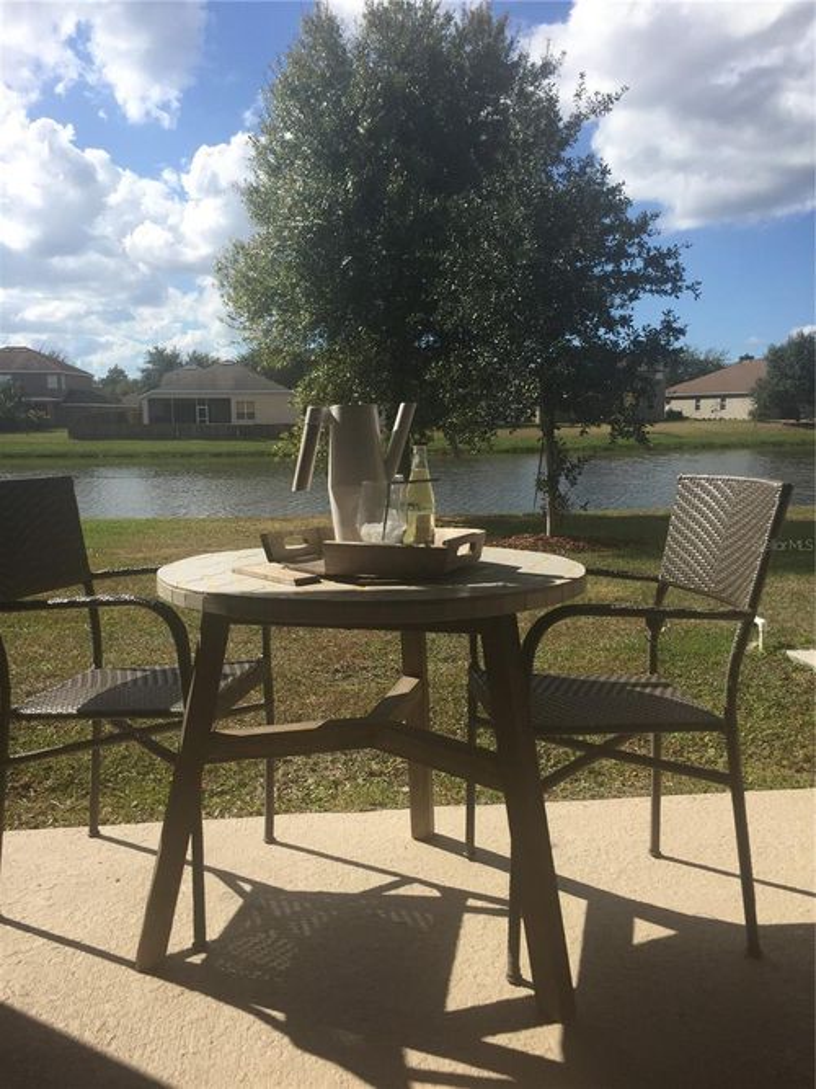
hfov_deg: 48.2
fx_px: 912
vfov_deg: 61.7
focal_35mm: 29
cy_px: 544
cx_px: 408
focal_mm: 4.15
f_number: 2.2
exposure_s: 1/2639
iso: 32
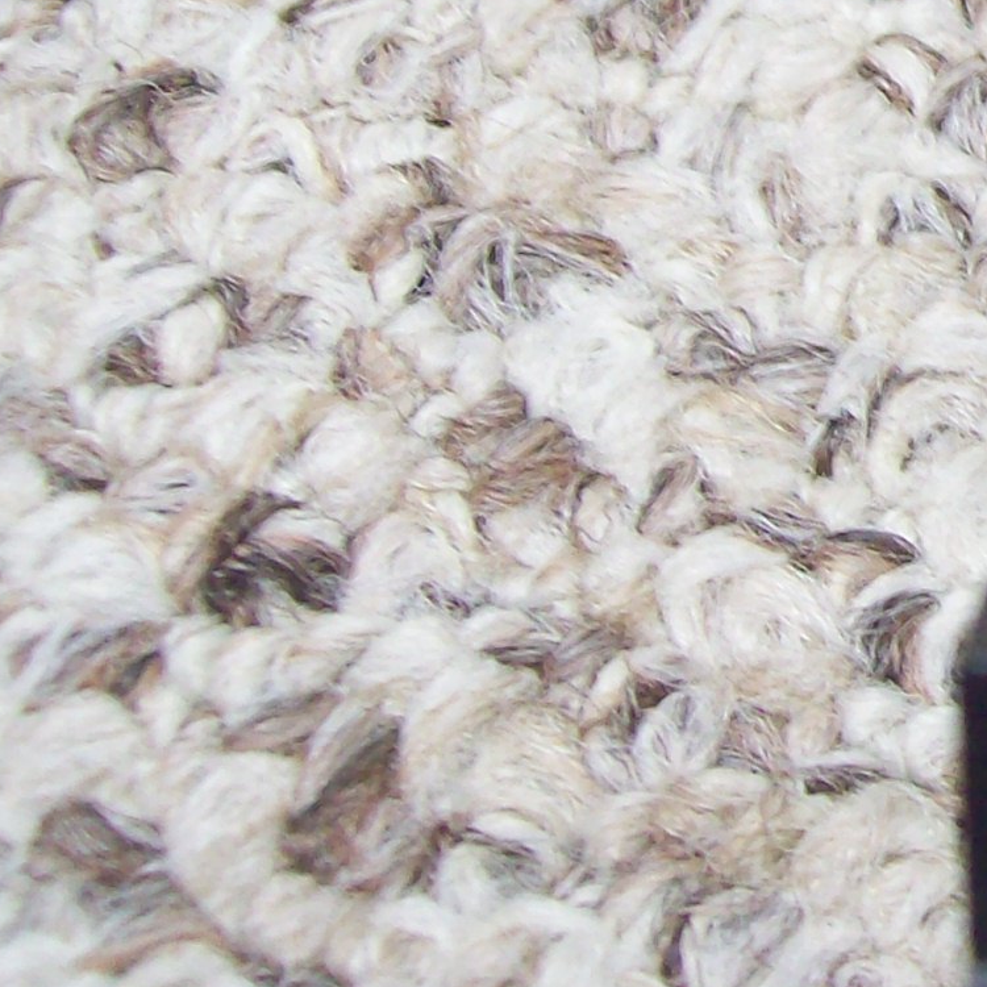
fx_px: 3548
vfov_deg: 15.5
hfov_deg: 14.7
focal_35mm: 110
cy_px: 4
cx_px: 1495
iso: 160
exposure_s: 1/12.4
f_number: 2.7
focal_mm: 6
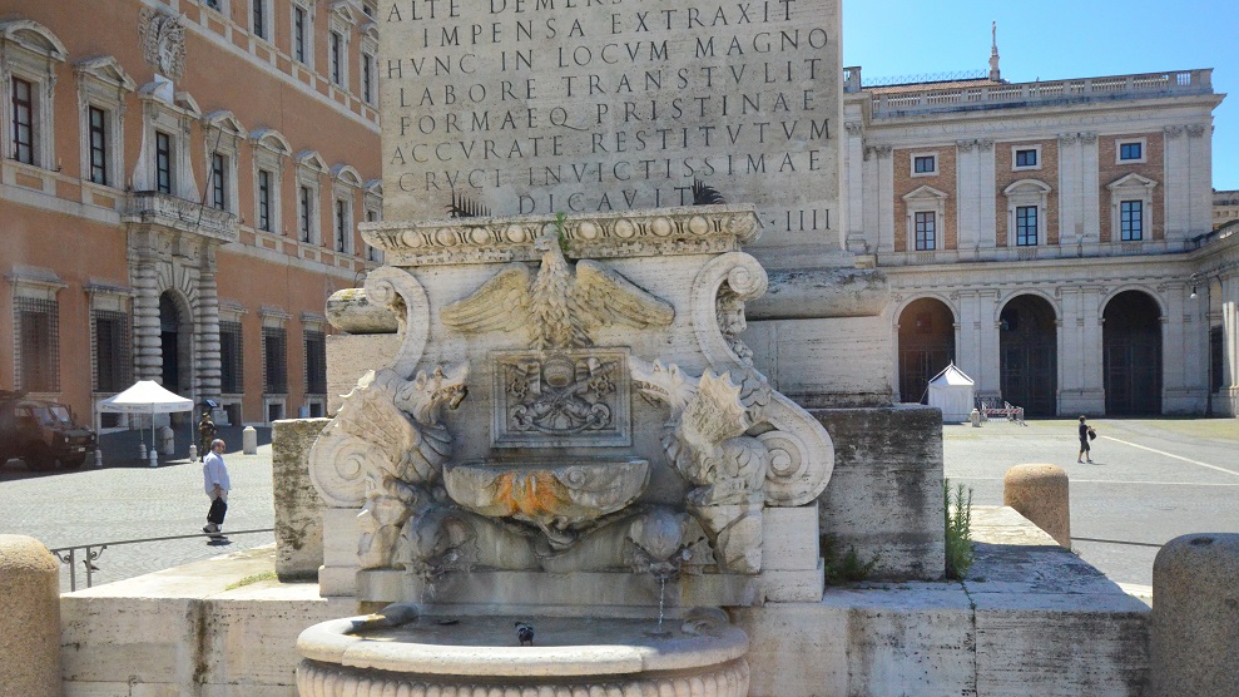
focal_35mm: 38
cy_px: 404
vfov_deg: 31.1
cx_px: 616
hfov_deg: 52.8
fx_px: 1248
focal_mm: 24
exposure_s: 1/5000
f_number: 4
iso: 3200
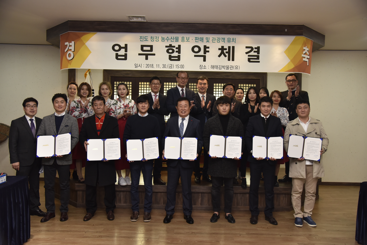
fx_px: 316
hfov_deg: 60.3
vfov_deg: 42.3
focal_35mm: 31
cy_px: 122
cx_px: 184
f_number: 4
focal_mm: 31
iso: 1000
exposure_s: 1/125
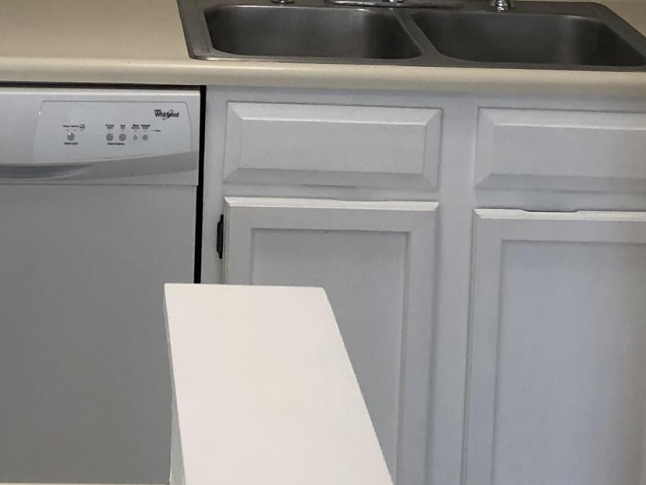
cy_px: -209
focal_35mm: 101
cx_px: 162
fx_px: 1885
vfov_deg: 13.9
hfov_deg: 19.3
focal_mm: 3.99
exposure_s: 1/40
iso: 20
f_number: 1.8
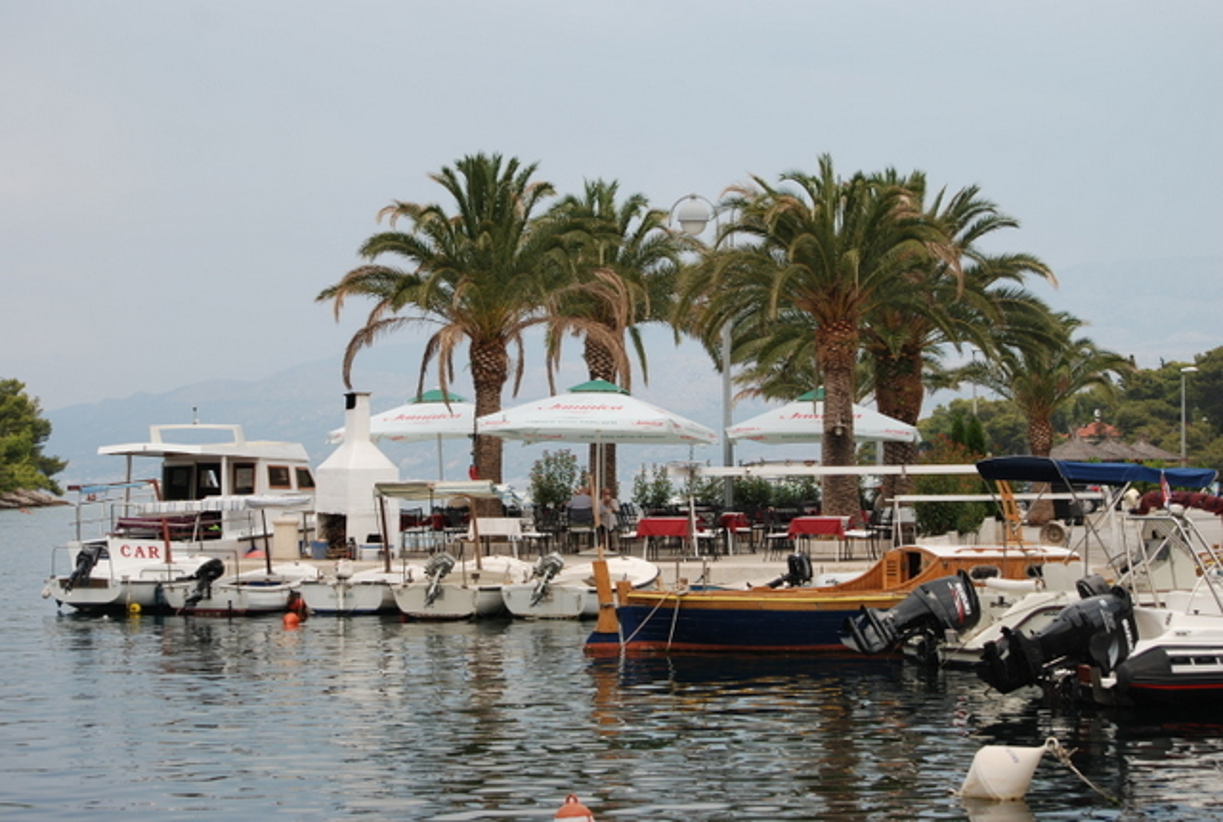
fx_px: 2809
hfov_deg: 24.6
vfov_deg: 16.6
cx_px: 612
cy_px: 411
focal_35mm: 82
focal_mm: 55
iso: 100
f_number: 7.1
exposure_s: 1/200
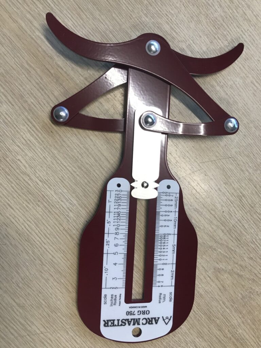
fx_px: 281
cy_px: 174
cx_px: 130
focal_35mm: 28
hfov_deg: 49.7
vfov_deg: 63.4
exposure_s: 1/33
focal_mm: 3.99
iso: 25
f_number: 1.8
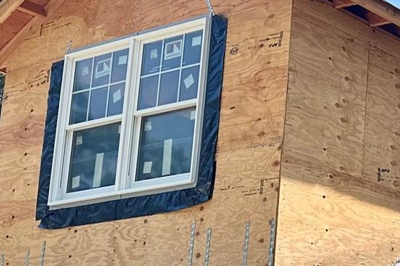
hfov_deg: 18.3
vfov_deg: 14.6
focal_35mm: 92
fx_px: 1022
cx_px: 681
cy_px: 280
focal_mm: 6.86
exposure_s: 1/1227
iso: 80
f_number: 1.78
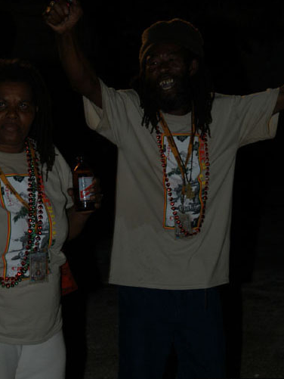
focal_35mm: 113
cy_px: 174
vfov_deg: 17.4
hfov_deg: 13.1
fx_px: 1236
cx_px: 127
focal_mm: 58
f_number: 5
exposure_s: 1/60
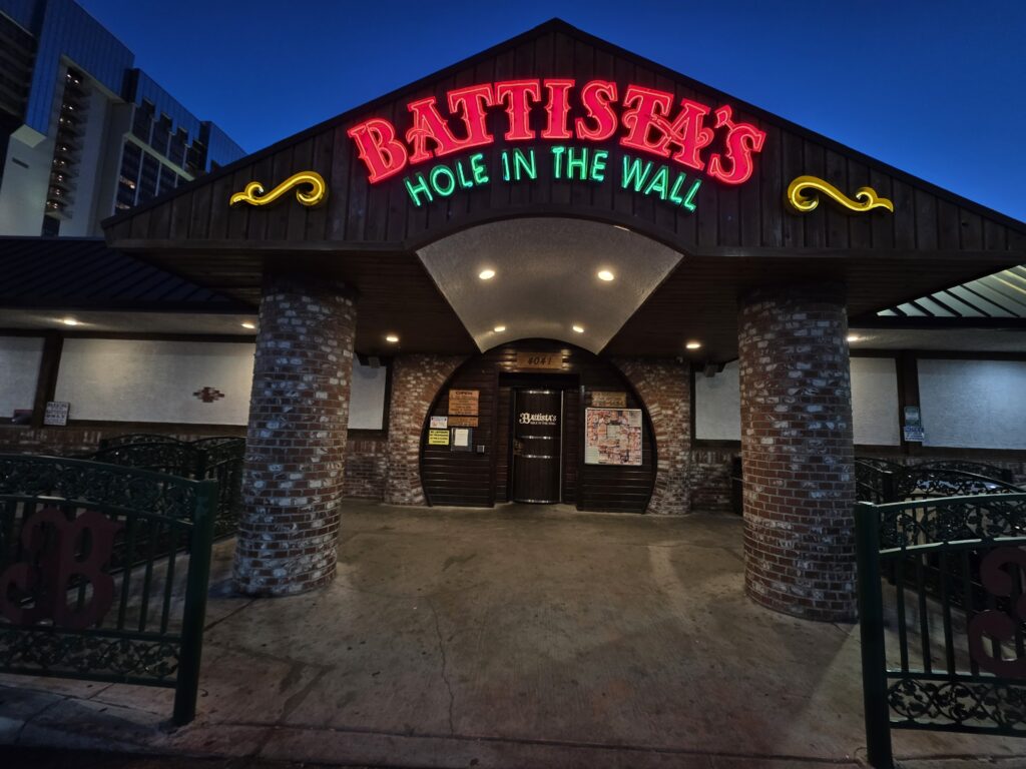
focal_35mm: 13
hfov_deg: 106.2
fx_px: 385
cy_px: 384
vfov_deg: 89.9
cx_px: 513
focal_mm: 2.2
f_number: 1.9
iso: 200
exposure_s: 1/120
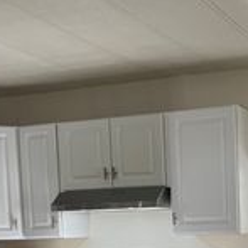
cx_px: 240
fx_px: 632
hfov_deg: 21.5
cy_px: 272
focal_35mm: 78
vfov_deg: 21.1
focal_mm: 5.1
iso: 80
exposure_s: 1/60
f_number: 1.6
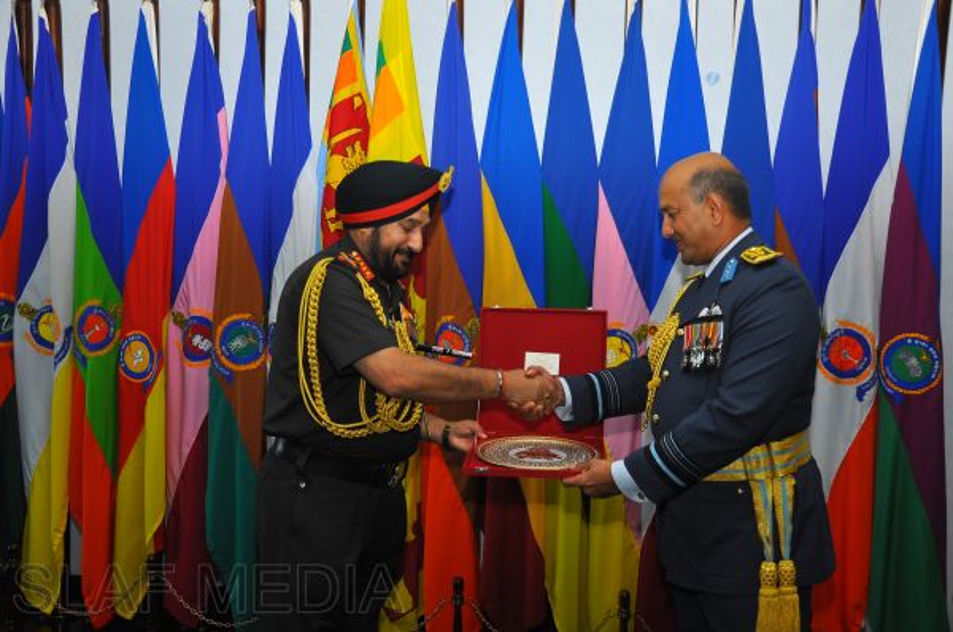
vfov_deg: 36.8
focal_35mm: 36
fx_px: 951
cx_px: 476
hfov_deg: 53.2
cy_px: 316
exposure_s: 1/125
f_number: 6.3
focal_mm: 24
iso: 320
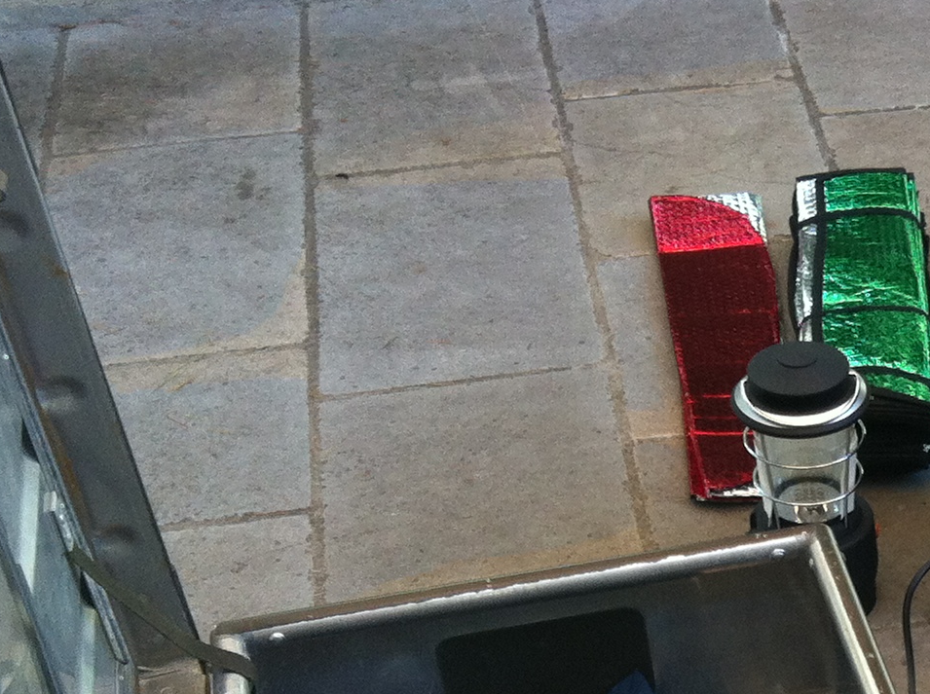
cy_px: 843
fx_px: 2548
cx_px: 1080
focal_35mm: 95
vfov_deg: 15.0
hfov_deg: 19.6
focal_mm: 3.85
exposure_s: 1/120
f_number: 2.8
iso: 100
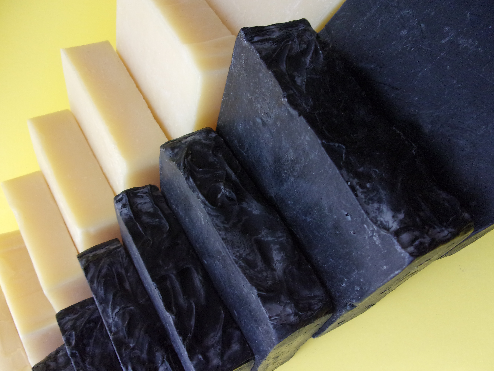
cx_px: 247
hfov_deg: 63.4
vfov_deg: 49.7
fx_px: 400
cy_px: 186
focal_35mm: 28
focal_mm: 5.1
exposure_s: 1/34
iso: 238
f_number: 3.9
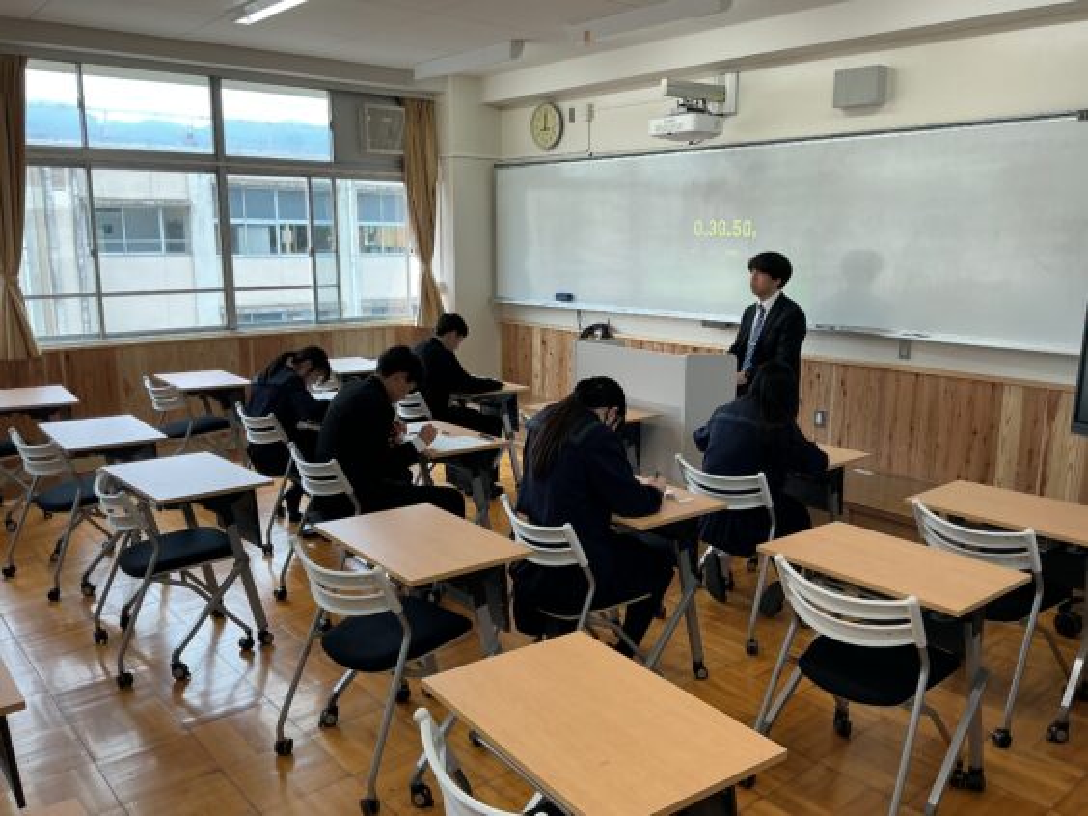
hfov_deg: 61.7
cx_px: 544
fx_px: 911
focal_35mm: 29
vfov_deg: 48.2
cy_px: 408
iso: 25
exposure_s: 1/120
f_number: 1.8
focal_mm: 3
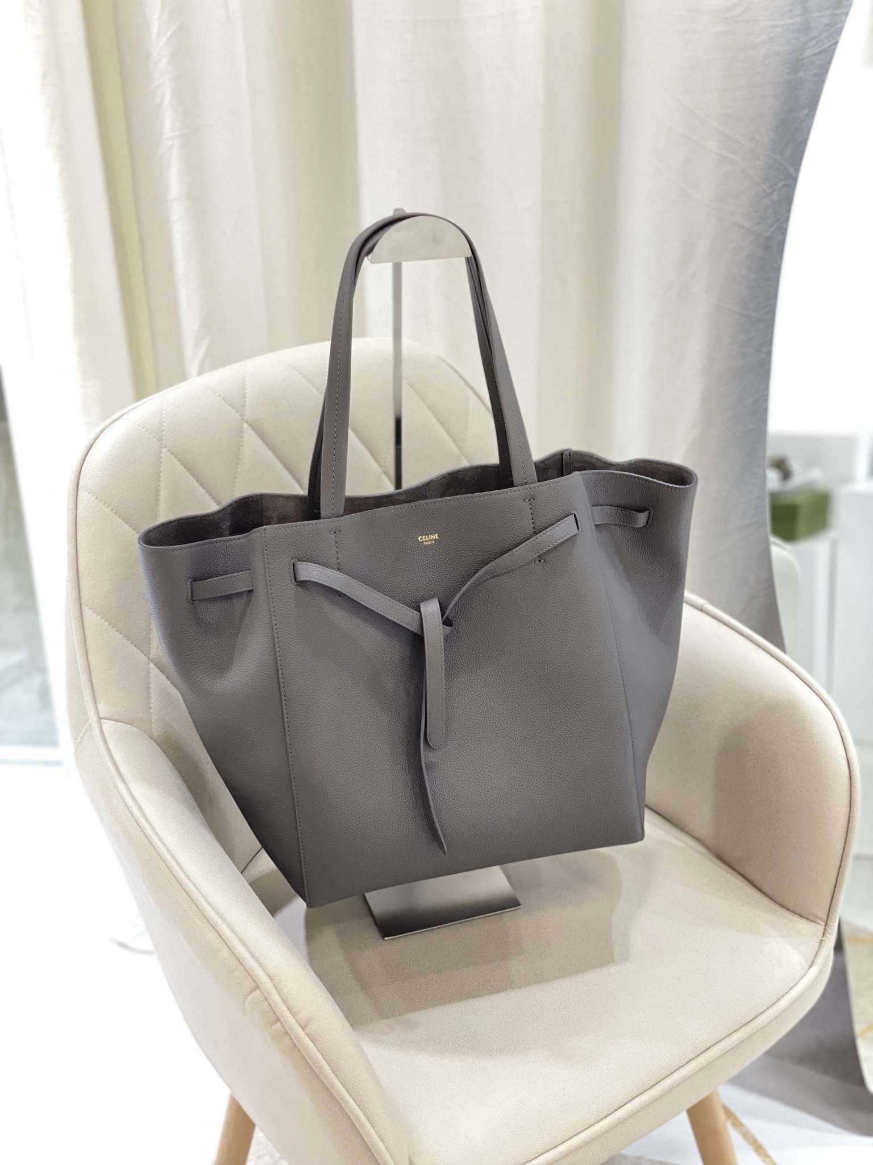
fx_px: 1749
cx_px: 436
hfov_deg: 28.0
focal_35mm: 52
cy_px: 582
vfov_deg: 36.8
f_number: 2
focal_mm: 6
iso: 200
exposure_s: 1/100
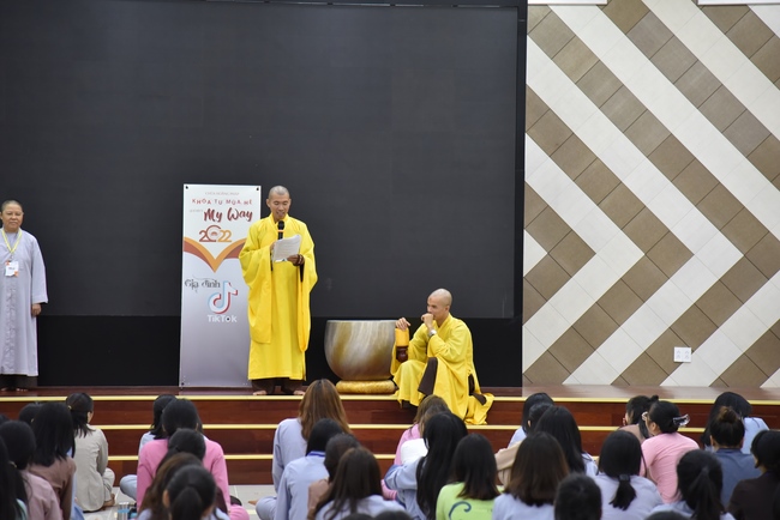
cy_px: 260
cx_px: 390
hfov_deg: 17.1
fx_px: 2601
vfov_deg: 11.4
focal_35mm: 120
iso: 2500
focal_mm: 120
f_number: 4
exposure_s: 1/80
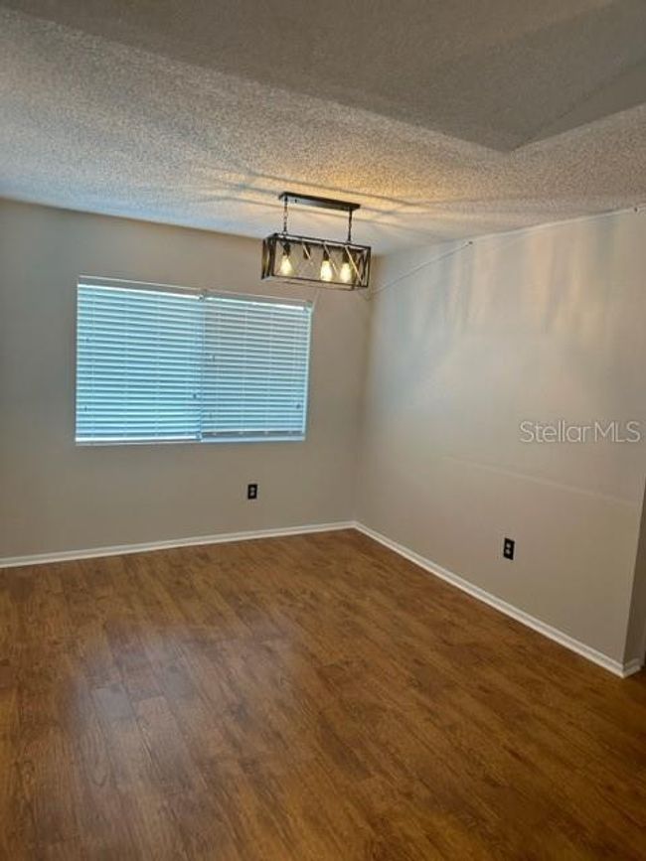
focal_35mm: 24
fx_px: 597
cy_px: 430
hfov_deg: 56.8
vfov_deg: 71.6
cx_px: 323
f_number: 1.78
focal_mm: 6.86
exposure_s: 1/120
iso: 160
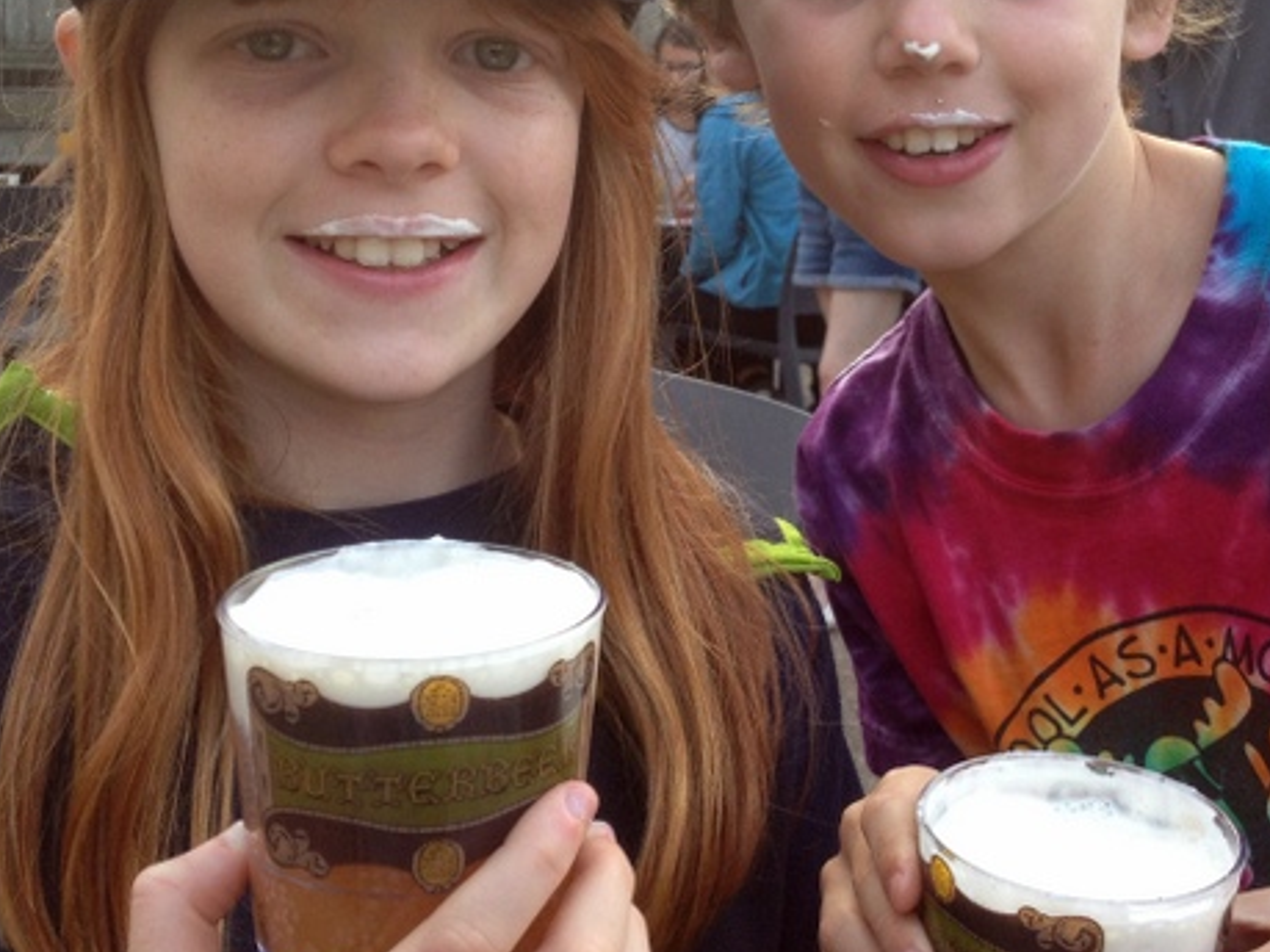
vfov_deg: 24.0
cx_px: 708
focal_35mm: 61
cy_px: 396
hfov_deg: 31.7
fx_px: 2237
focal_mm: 4.28
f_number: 2.4
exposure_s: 1/120
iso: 64
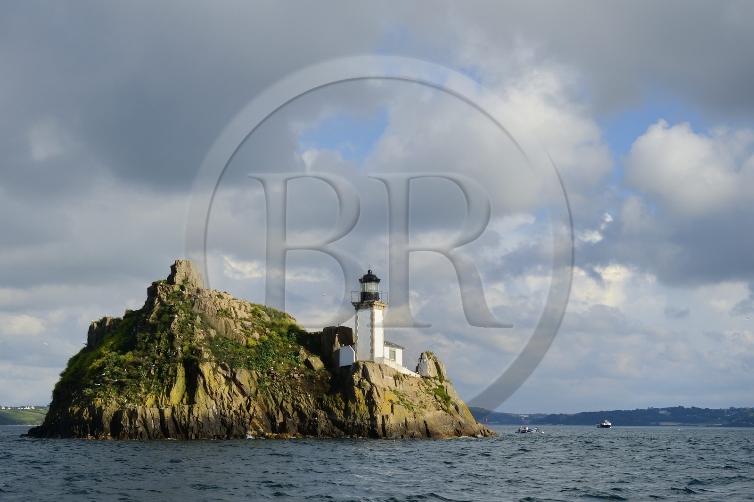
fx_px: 1047
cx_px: 377
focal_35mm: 50
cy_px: 251
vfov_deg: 27.0
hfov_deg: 39.6
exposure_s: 1/800
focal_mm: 50
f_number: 10
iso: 400
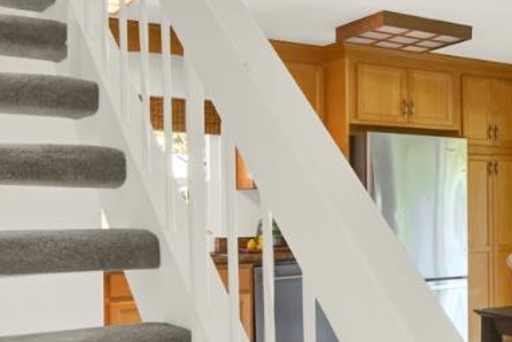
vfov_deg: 24.6
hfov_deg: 31.1
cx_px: 600
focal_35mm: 55
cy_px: 207
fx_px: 782
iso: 100
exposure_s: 1/2
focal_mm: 14
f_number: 14
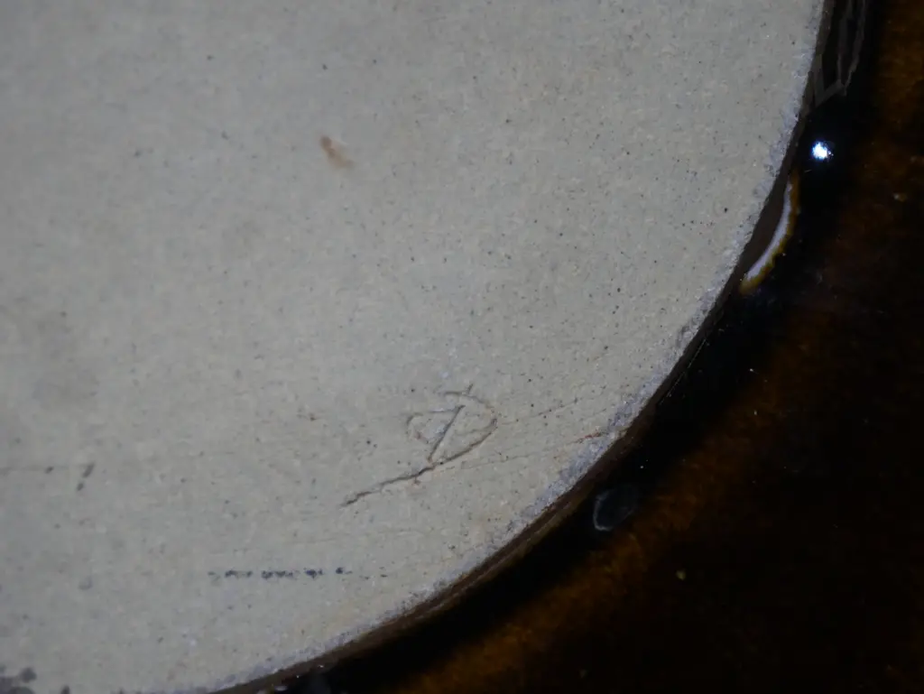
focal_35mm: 84
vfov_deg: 17.6
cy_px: 347
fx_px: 2243
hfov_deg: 23.3
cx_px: 462
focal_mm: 42
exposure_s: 1/100
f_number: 5.6
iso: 640
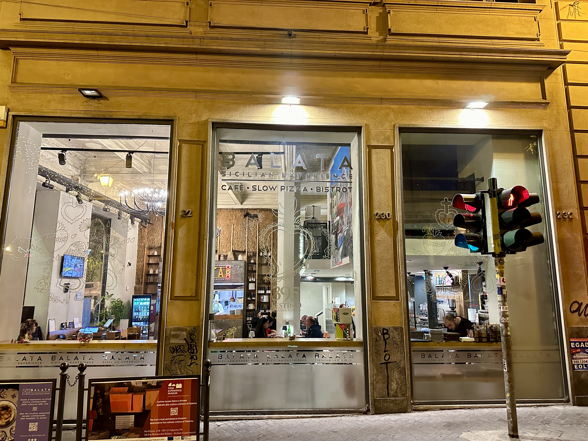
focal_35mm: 24
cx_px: 294
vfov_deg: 56.8
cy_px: 220
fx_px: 408
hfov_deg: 71.6
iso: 1000
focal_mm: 6.86
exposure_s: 1/50
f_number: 1.78
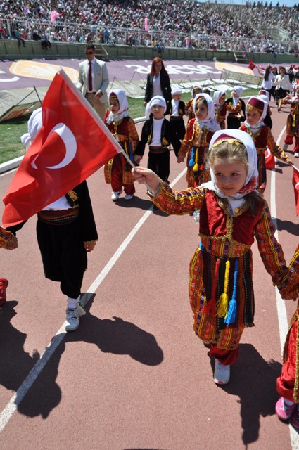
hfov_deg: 47.8
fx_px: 337
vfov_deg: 67.4
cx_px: 150
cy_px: 225
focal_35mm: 27
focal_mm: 18
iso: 200
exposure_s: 1/400
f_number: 10
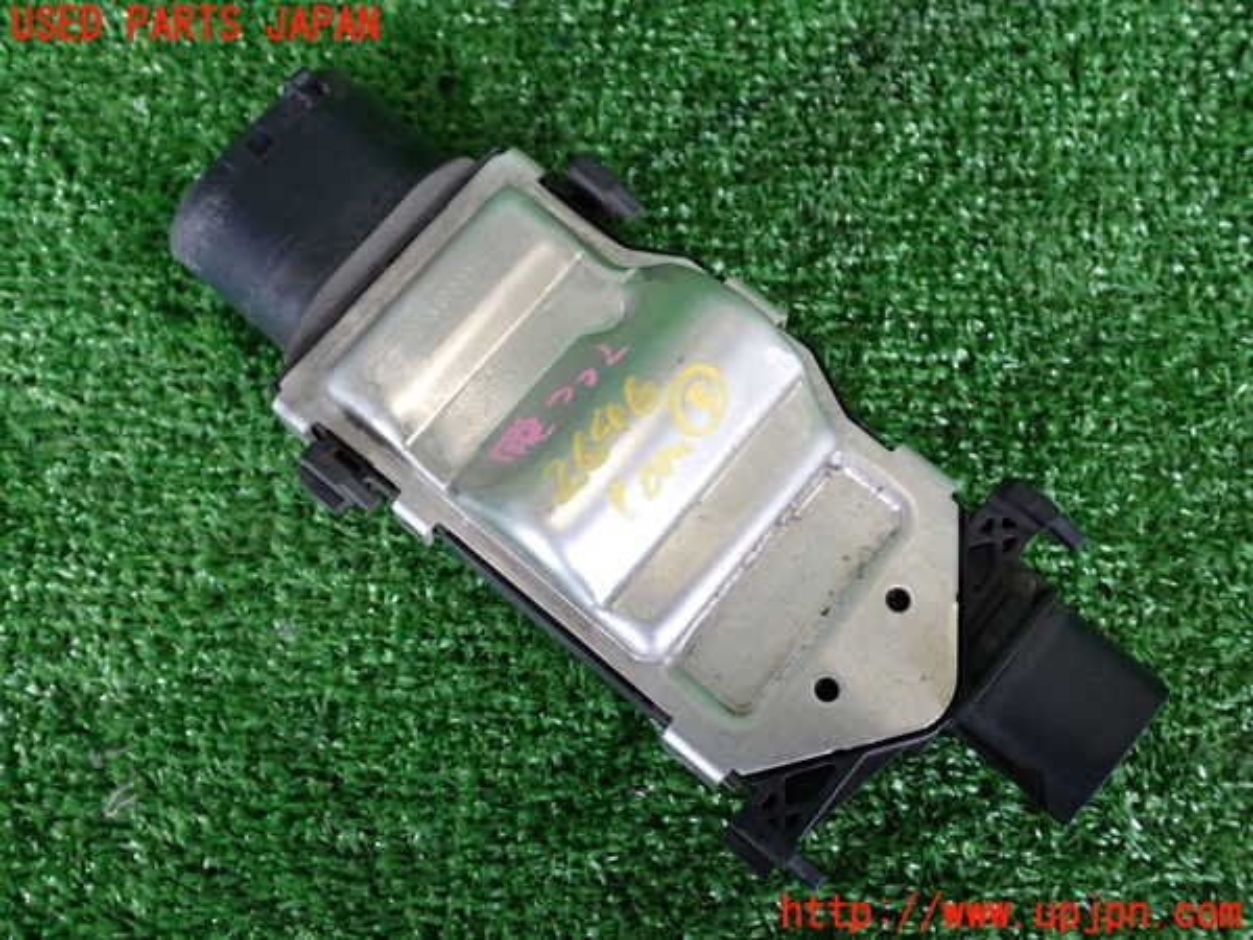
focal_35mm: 38
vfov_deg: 37.7
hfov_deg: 49.0
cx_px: 626
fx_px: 1375
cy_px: 470
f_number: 2.7
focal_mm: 6.83
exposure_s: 1/40
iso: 250
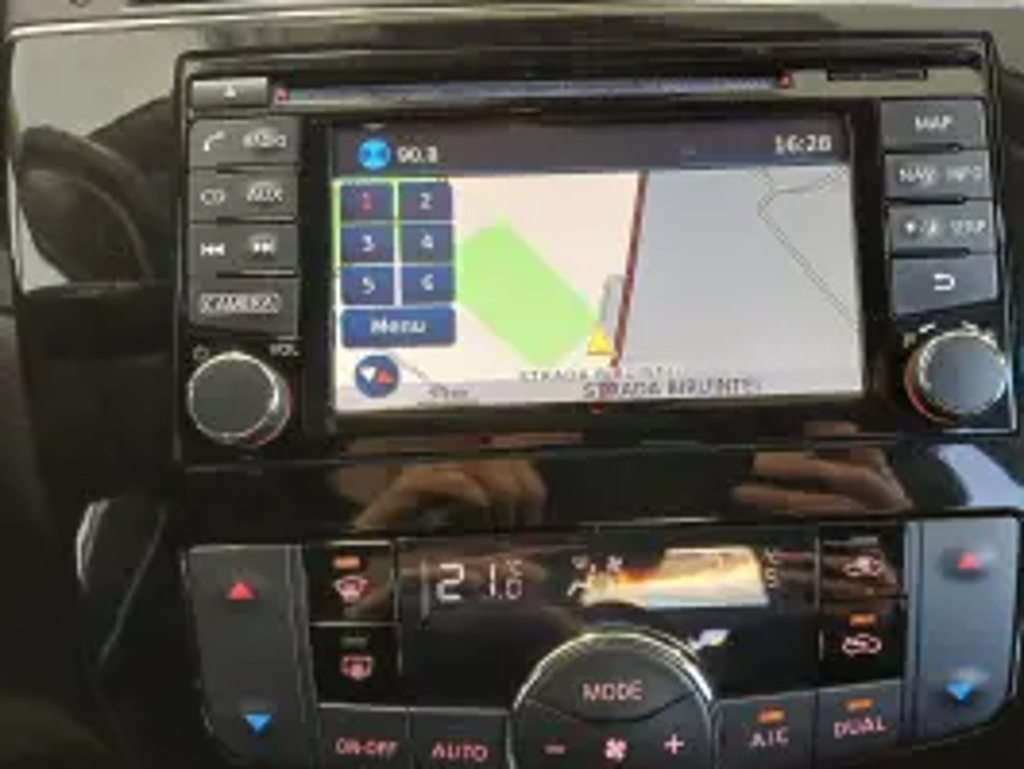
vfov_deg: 41.8
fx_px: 1006
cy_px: 410
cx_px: 634
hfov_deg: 53.4
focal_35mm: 34
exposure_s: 1/50
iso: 200
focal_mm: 4.65
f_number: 1.8
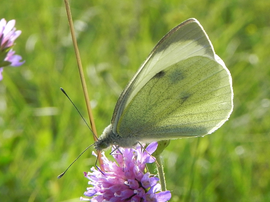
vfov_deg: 10.7
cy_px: 108
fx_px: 1076
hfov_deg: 14.3
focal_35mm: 138
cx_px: 162
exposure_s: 1/282
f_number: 6.3
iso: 160
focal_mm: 18.8
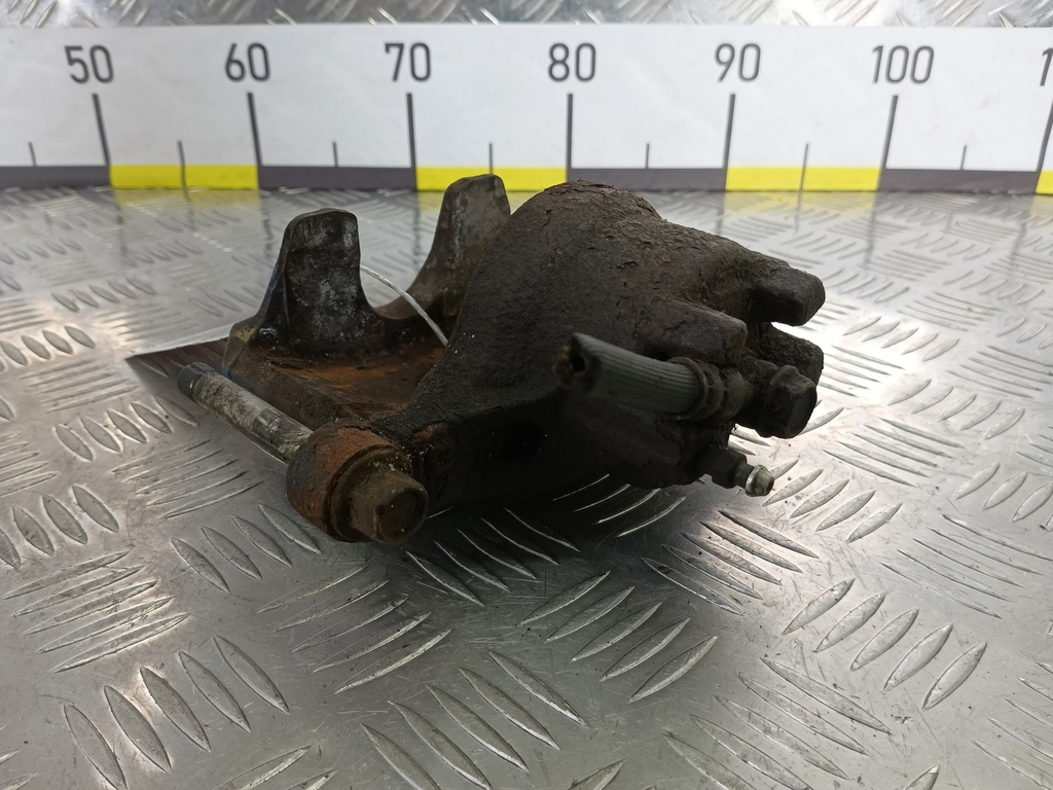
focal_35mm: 23
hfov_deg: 73.9
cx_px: 526
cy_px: 395
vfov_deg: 58.9
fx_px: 700
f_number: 1.6
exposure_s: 1/100
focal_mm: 4.11
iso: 144
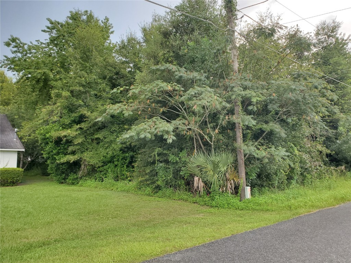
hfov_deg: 67.3
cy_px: 132
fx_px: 264
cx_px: 176
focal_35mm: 26
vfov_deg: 53.1
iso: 50
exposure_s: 1/265
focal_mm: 4.3
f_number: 2.4
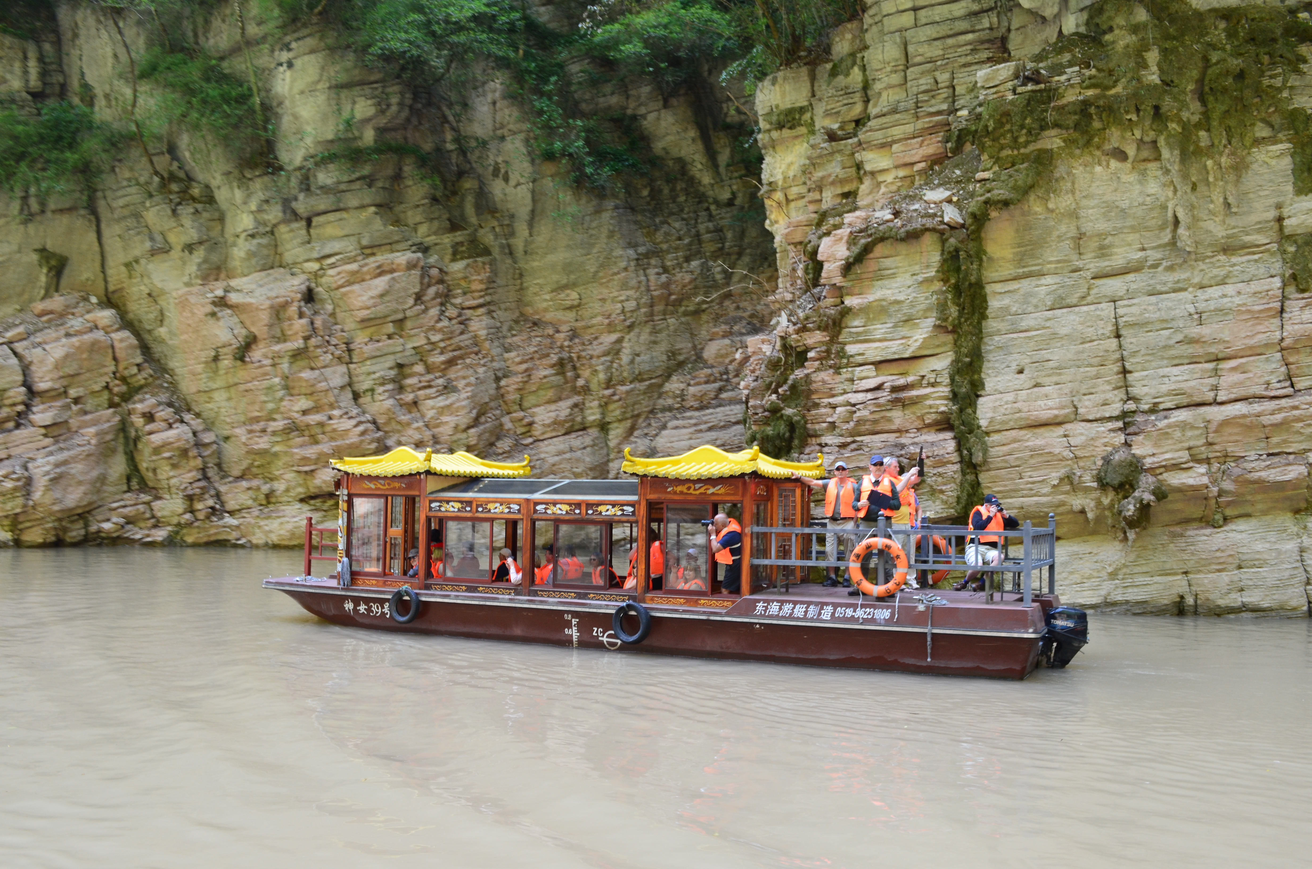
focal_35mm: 33
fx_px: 1200
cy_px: 434
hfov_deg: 57.3
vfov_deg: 39.8
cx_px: 656
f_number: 9
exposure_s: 1/40
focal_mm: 22
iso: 400
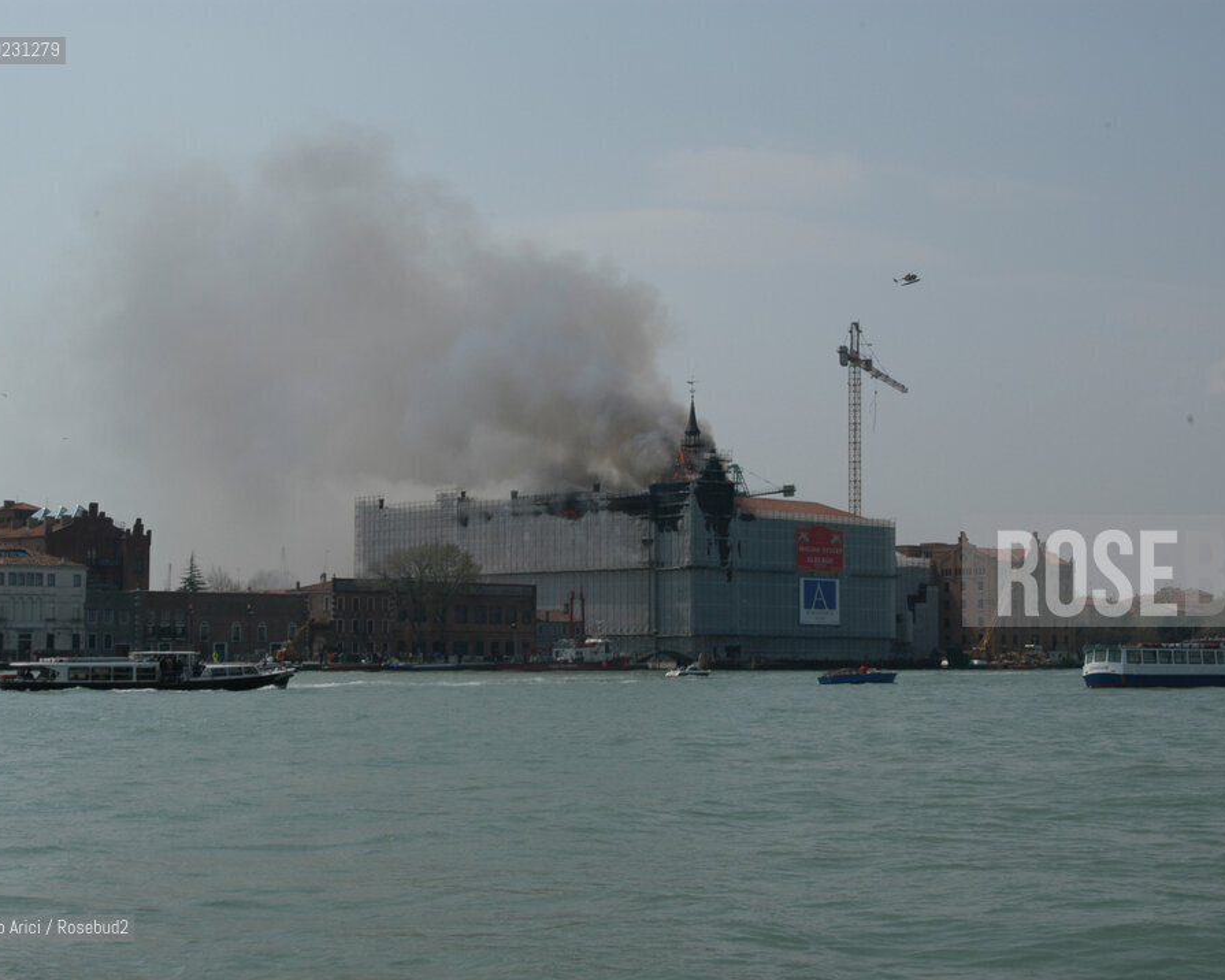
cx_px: 659
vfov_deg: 25.6
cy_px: 489
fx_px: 2160
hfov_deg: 31.7
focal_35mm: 60
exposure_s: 1/500
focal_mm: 35
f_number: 11
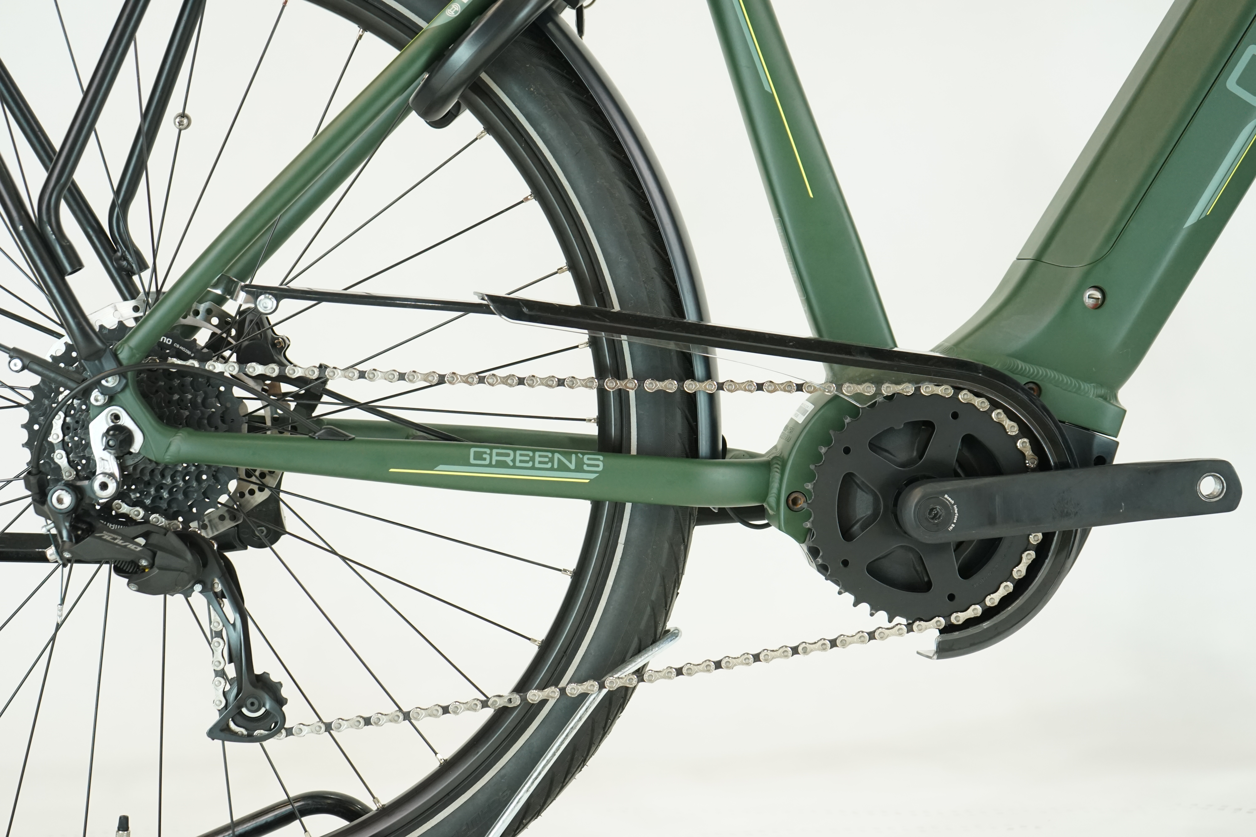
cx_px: 628
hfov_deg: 40.3
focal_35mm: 49
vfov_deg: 27.5
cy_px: 418
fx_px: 1709
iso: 1600
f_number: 5
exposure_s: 1/200
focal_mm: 49
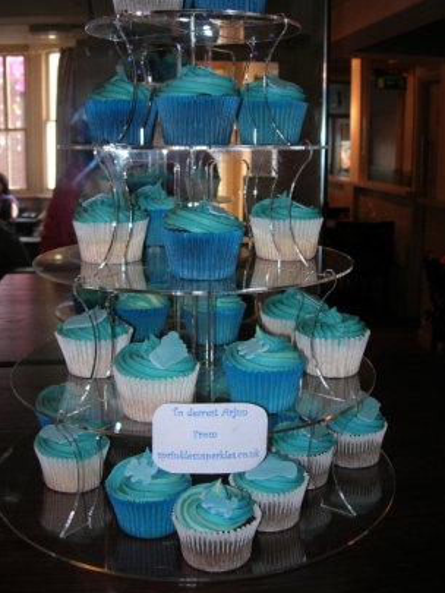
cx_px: 209
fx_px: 720
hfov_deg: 34.4
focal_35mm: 42
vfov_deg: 44.7
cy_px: 269
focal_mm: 7.8
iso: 64
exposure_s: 1/60.1
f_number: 2.8
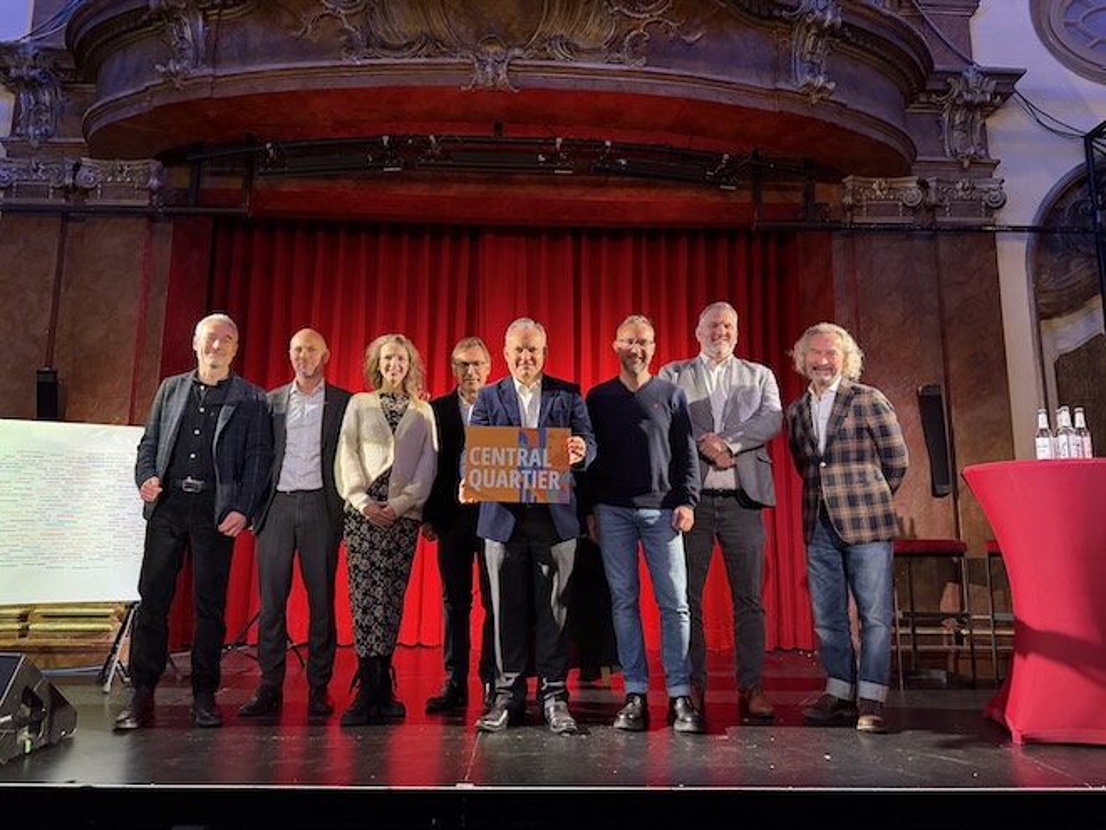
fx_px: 767
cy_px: 415
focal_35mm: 24
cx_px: 553
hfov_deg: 71.6
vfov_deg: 56.8
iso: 800
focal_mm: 6.76
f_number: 1.78
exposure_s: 1/40
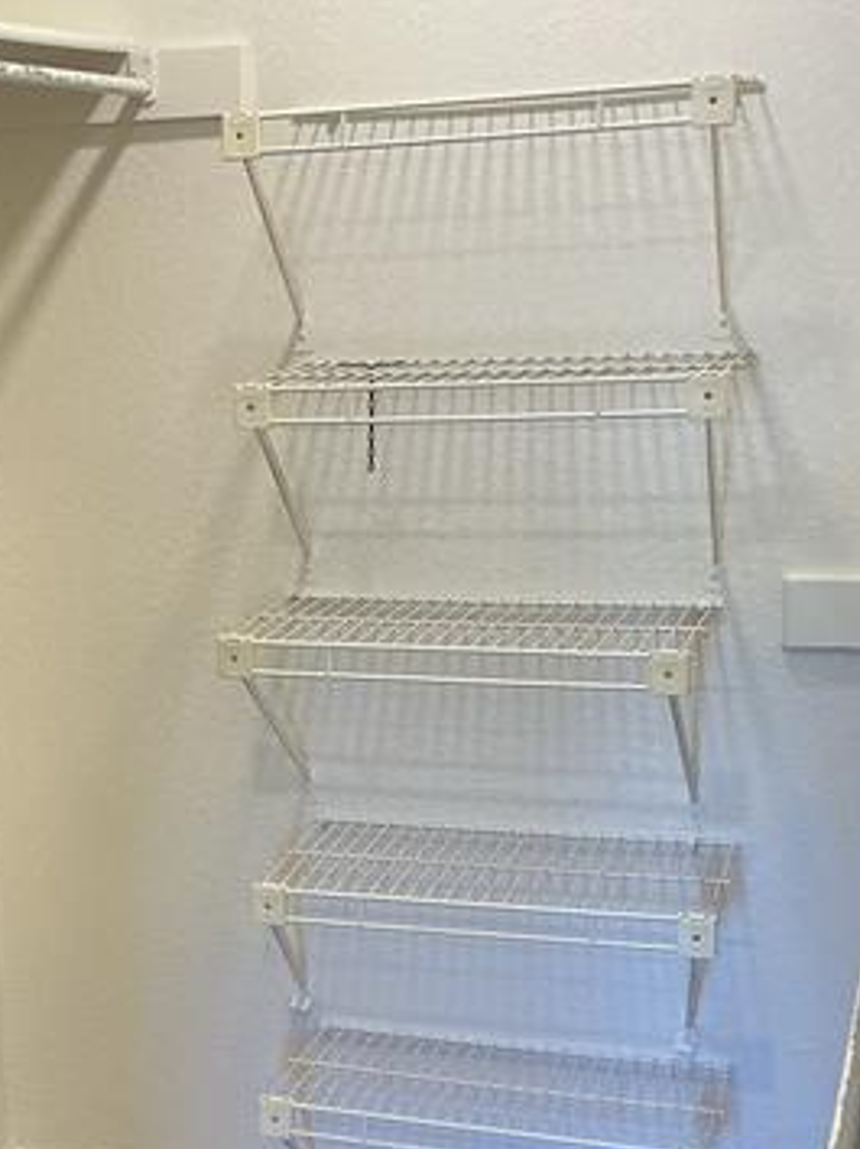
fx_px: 2089
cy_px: 824
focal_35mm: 63
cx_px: 107
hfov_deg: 22.8
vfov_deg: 30.4
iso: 50
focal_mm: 3
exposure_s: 1/60
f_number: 1.8
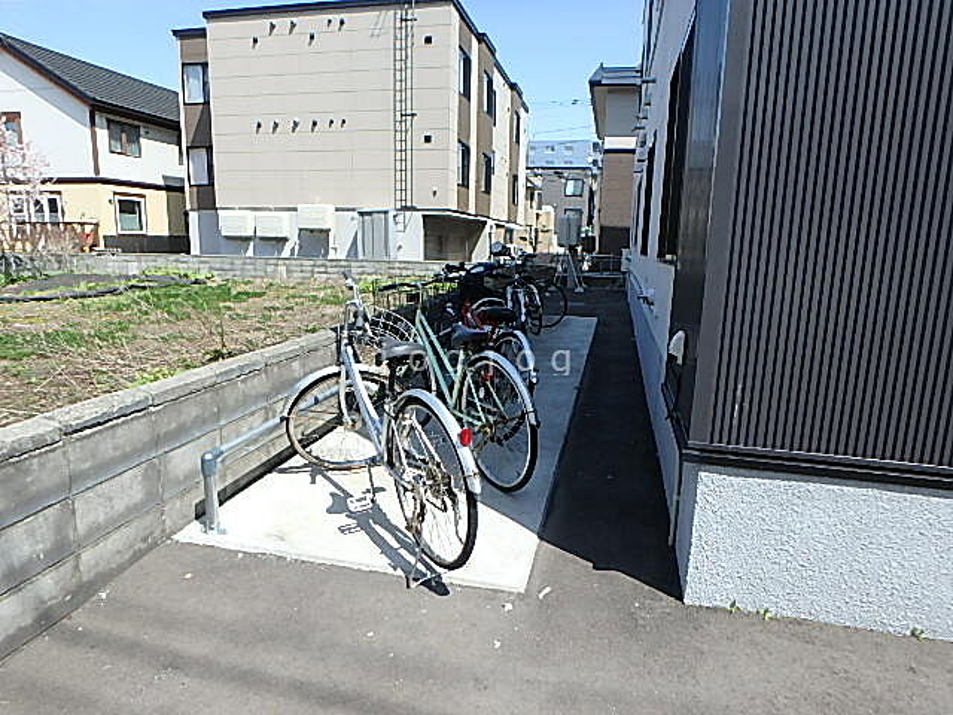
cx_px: 476
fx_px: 578
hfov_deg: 79.0
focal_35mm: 21
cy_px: 358
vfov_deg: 63.4
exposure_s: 1/800
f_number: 3.5
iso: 125
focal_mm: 3.7
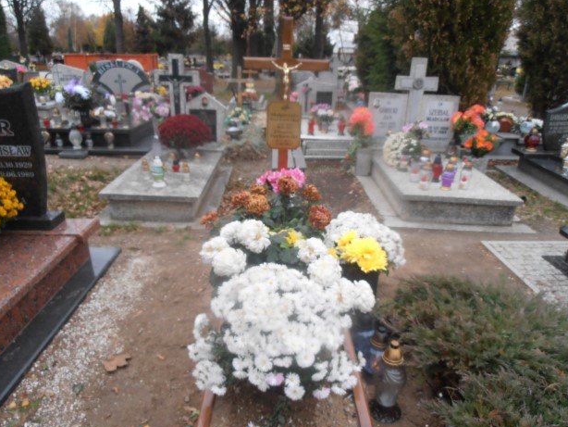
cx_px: 288
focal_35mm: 25
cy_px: 218
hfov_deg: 69.4
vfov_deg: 54.9
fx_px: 410
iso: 80
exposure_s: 1/60
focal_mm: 4.2
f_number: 3
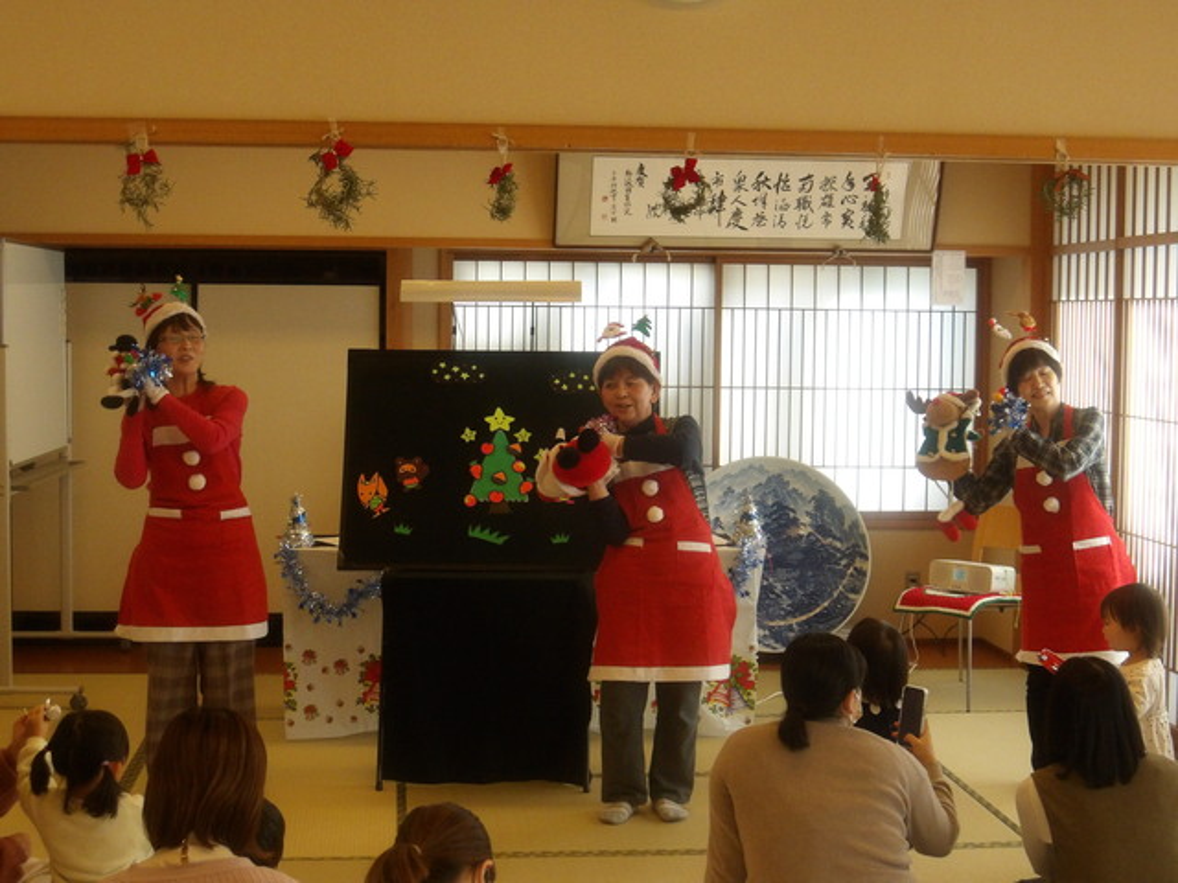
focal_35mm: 53
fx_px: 1804
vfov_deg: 27.5
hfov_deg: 36.2
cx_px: 589
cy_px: 442
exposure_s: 1/200
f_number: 4.2
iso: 469
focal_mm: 9.4
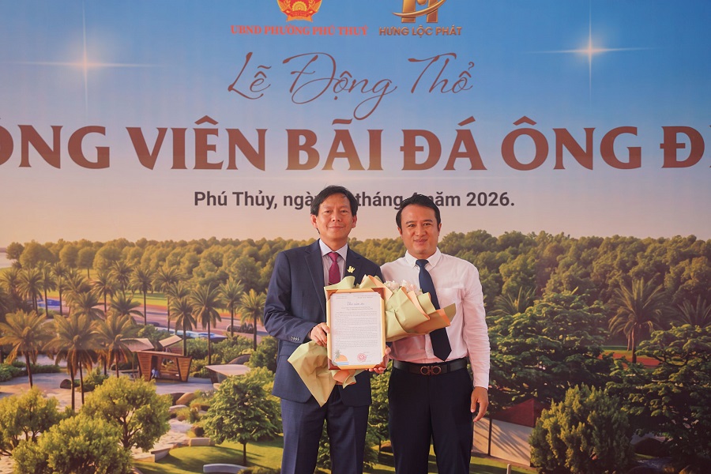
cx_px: 356
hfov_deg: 24.2
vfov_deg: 16.3
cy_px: 237
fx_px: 1659
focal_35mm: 84
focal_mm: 84
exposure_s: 1/160
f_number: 4.5
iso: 100
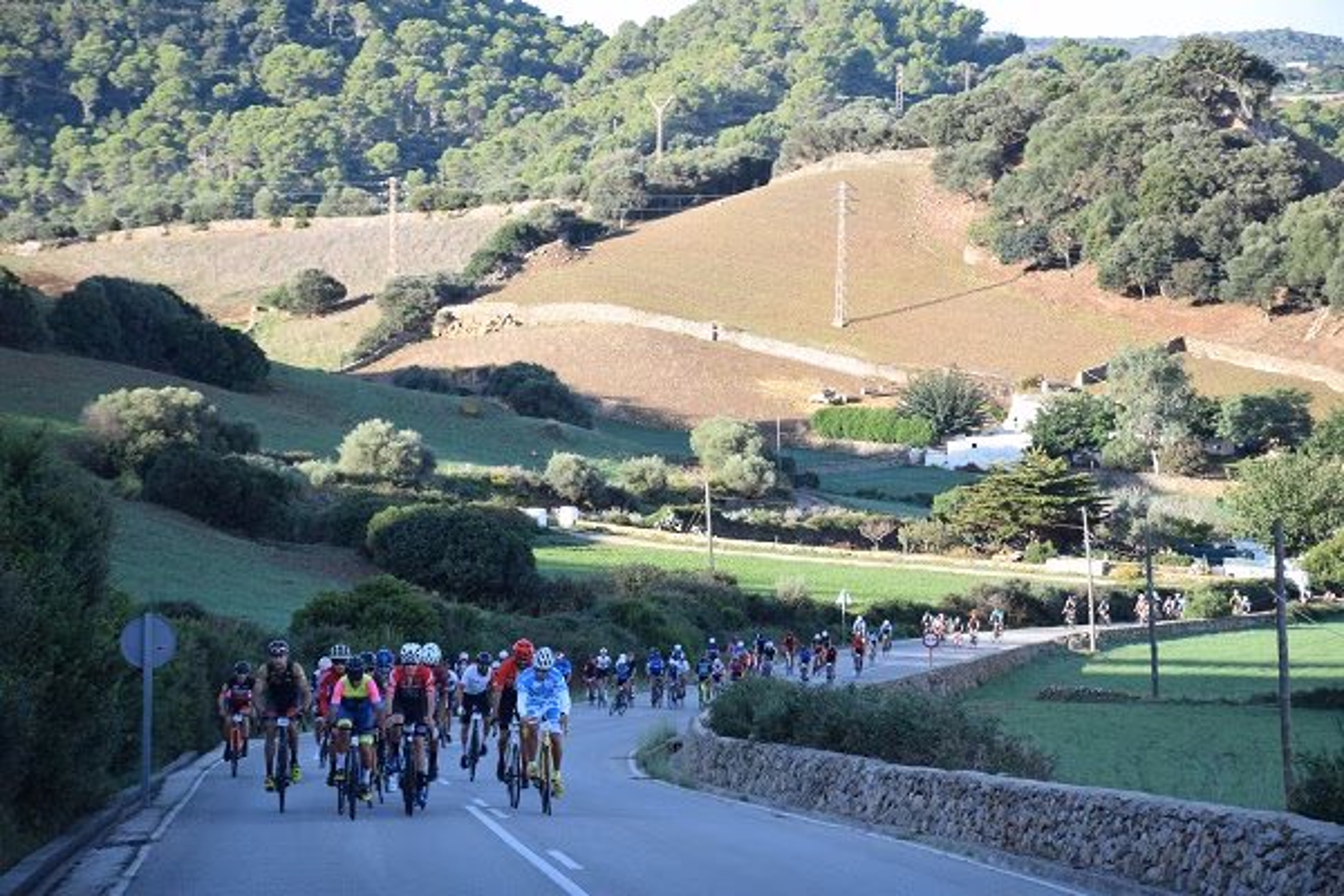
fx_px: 5040
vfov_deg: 10.2
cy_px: 448
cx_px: 672
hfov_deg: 15.2
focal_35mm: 135
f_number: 8
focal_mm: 90
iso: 360
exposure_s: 1/250
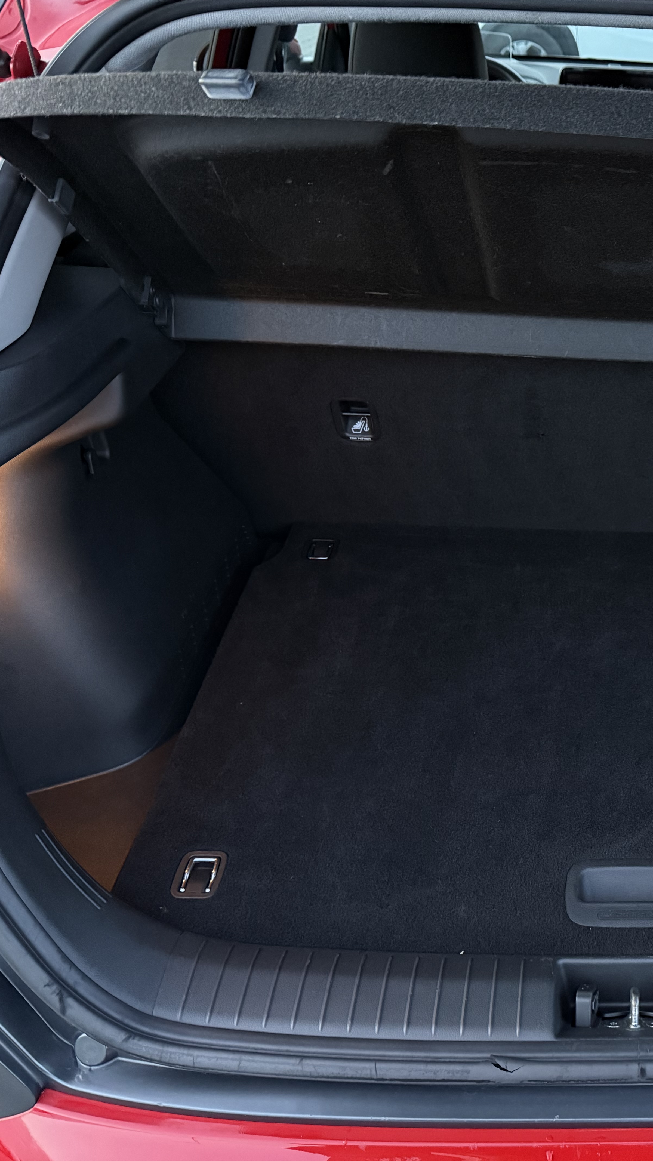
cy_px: 579
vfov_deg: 56.6
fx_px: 1077
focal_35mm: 35
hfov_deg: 30.9
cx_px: 677
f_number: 1.78
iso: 640
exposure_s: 1/60
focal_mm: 6.76
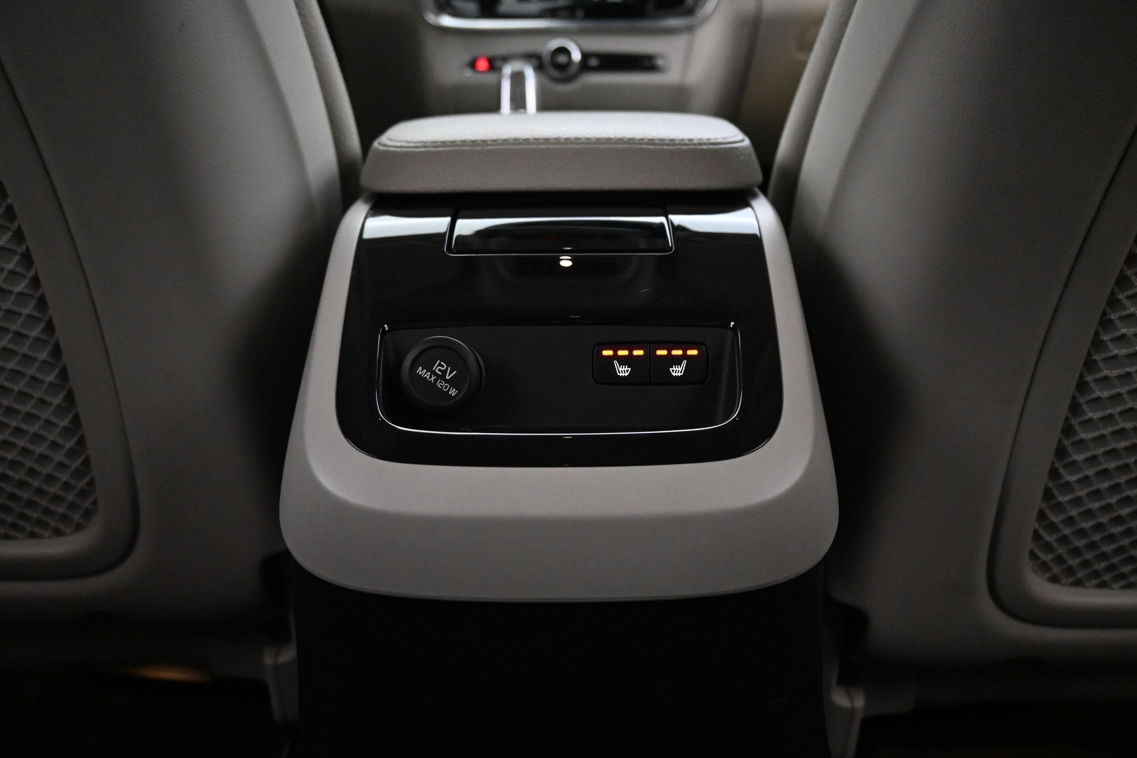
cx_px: 568
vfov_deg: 41.7
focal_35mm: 32
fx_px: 995
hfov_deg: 59.5
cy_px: 379
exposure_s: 1/30
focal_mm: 21
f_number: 4
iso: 5000
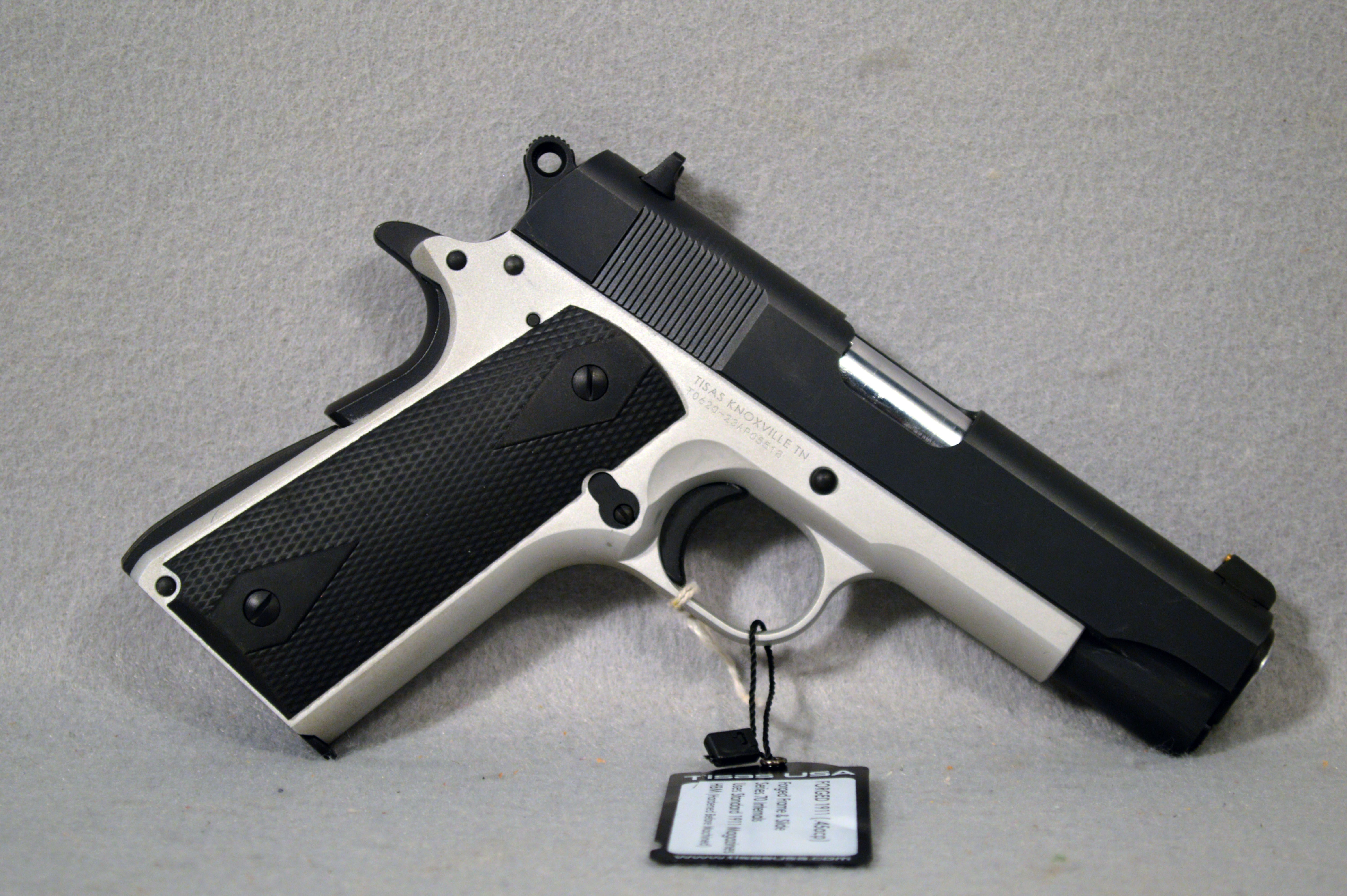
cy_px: 448
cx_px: 674
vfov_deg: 16.5
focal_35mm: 82
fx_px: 3084
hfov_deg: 24.6
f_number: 5.6
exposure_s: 1/80
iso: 400
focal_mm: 55
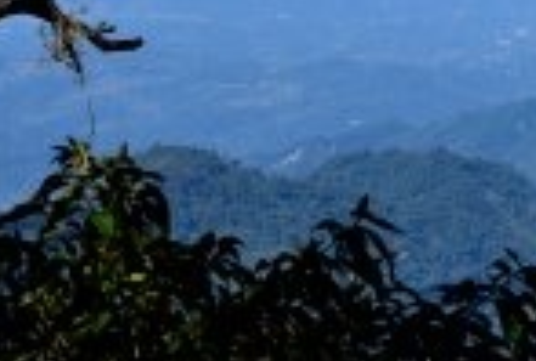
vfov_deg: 5.7
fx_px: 3629
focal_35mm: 243
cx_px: 627
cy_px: -29
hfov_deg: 8.4
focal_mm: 70
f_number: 9
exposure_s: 1/250
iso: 100
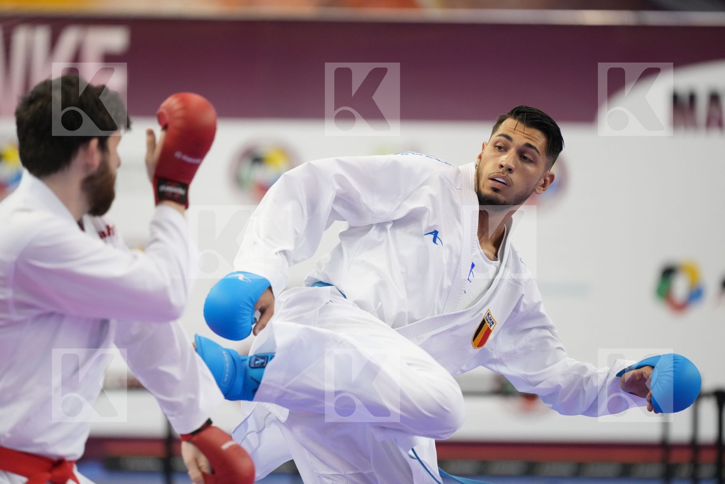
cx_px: 362
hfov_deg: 10.3
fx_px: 4027
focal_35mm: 200
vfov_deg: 6.9
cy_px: 242
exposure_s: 1/1000
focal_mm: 200
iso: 3200
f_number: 2.8
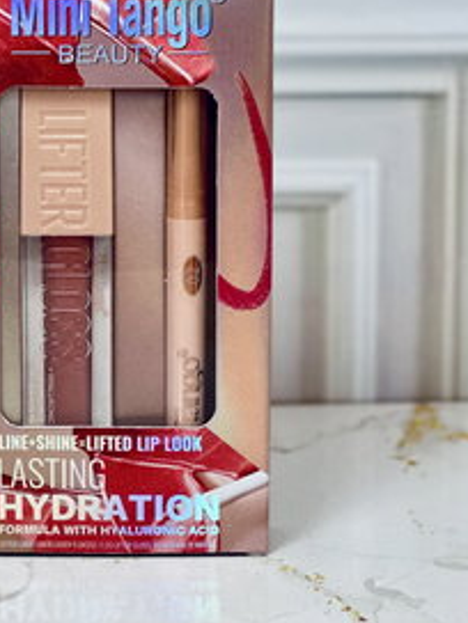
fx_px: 2722
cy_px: 287
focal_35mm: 151
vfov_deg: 13.1
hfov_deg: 9.8
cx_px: 103
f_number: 2.8
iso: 100
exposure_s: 1/100
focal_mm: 9
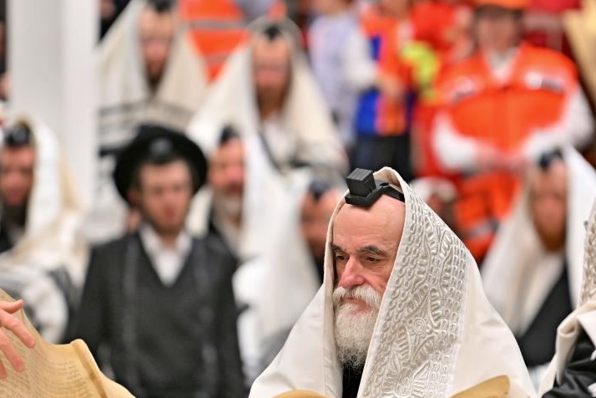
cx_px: 364
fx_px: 7118
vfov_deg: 3.2
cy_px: 280
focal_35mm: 430
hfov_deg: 4.8
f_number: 2.8
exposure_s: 1/400
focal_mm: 200
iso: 320
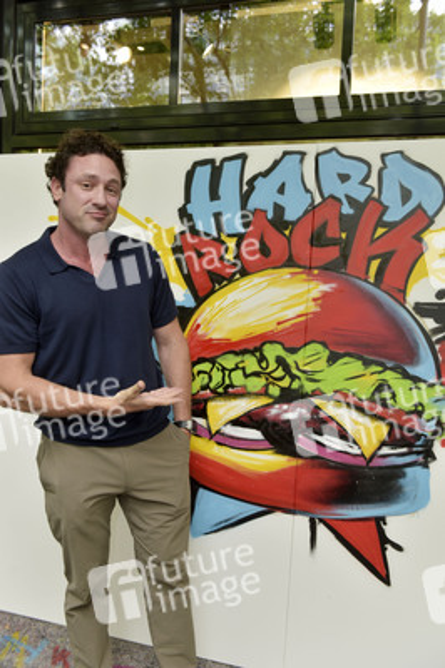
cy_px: 334
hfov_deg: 41.0
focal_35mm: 32
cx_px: 222
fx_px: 594
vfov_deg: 58.8
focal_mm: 32
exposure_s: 1/60
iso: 160
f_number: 4.5
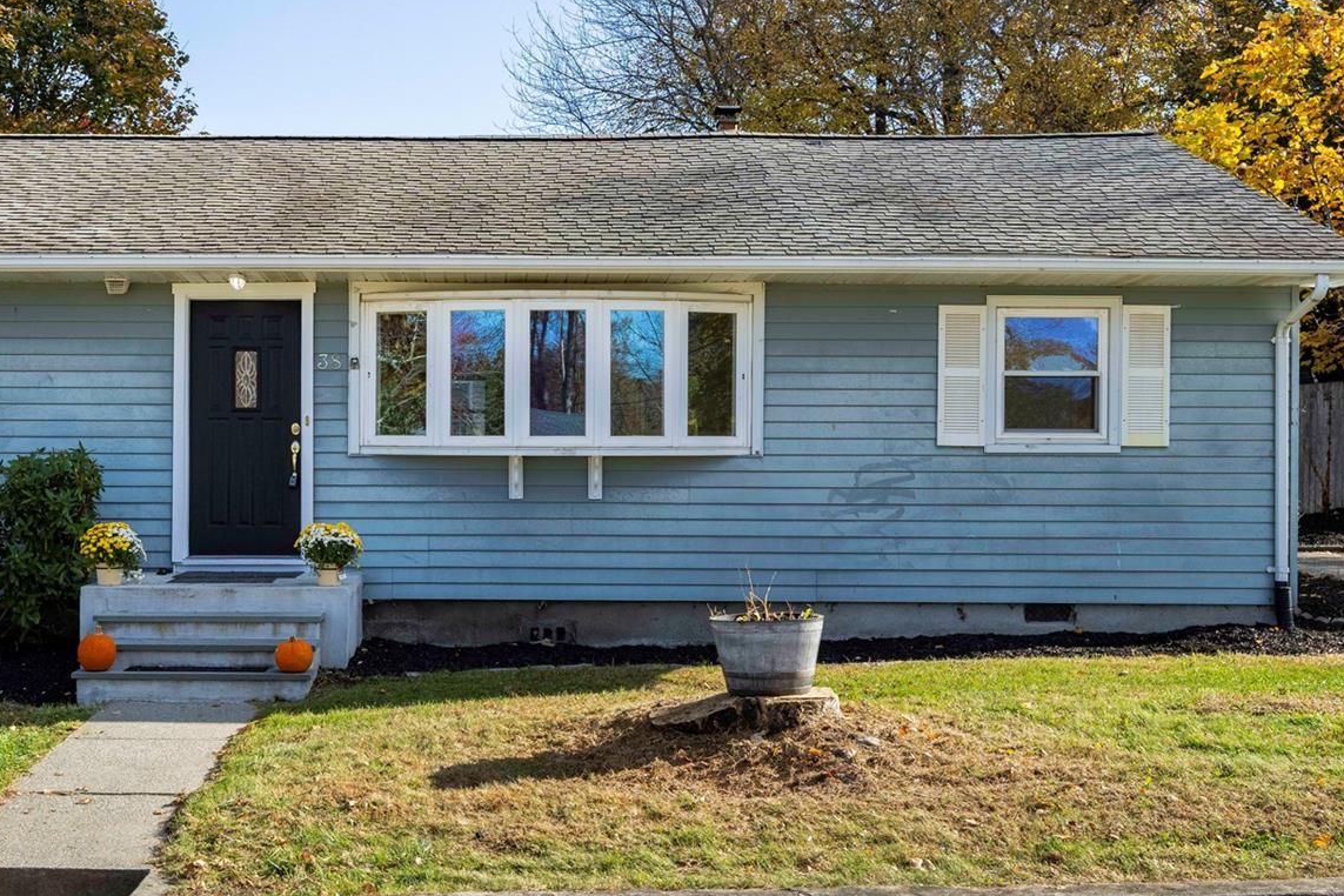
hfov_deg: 44.9
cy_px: 402
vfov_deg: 31.2
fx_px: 1605
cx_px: 481
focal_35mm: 43
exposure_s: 1/800
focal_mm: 24
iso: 320
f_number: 8
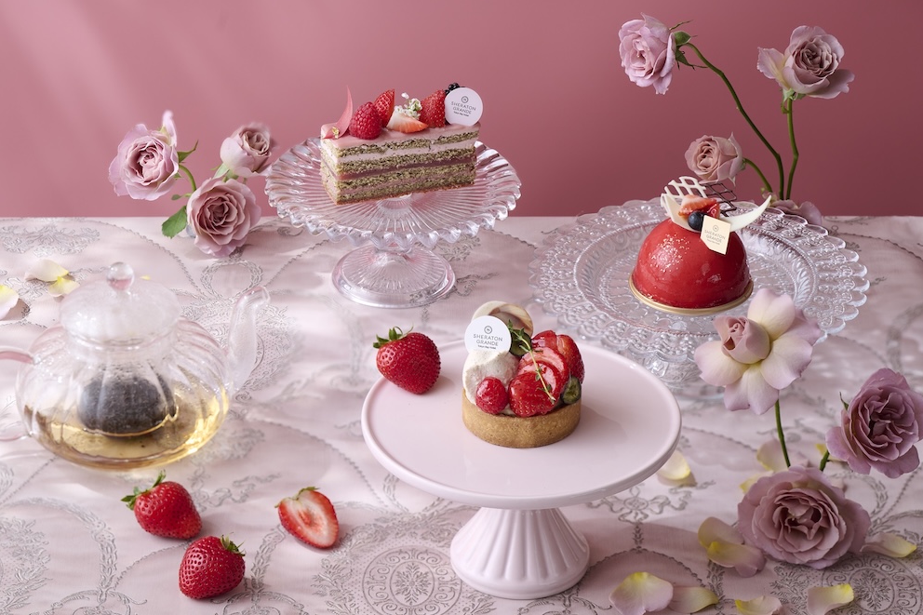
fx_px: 2973
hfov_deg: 17.6
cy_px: 308
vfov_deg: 11.8
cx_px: 463
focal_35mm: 116
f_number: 7.1
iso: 320
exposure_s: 1/160
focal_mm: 115
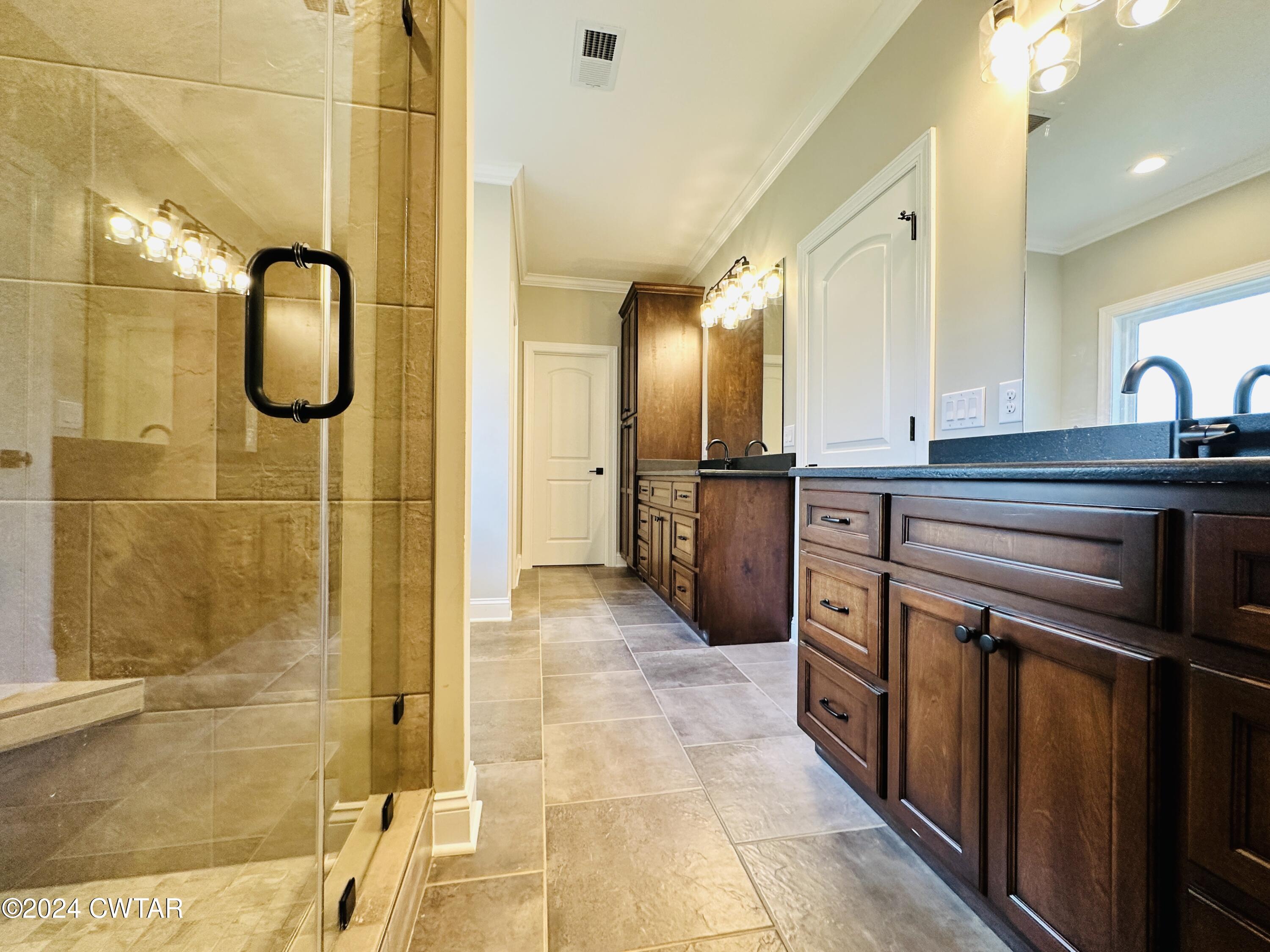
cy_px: 476
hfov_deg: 102.1
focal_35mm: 14
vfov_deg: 85.7
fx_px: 514
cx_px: 635
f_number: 2.2
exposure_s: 1/60
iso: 160
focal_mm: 2.22
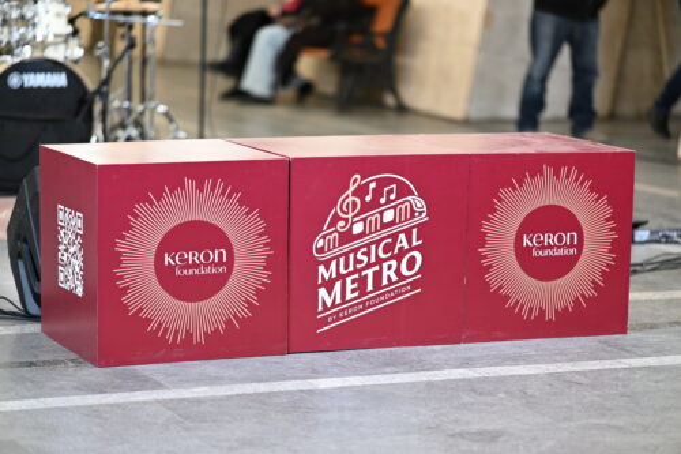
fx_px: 2127
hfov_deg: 18.2
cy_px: 227
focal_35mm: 112
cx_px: 340
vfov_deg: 12.2
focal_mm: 75
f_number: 1.2
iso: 500
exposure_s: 1/200
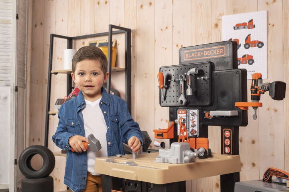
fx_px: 401
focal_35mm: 50
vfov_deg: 27.0
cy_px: 96
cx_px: 144
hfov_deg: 39.6
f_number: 8
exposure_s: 1/125
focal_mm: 50
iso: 100
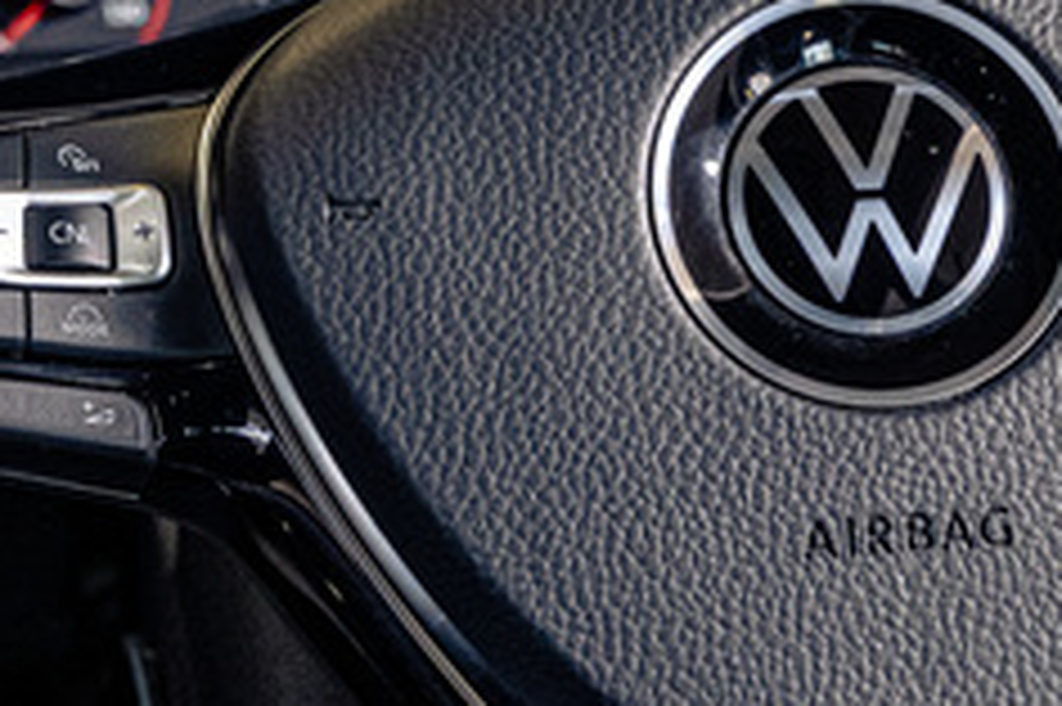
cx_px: 848
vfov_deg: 6.0
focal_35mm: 230
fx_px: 6780
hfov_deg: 8.9
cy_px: 270
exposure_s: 1/200
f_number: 5
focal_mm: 53
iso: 1600
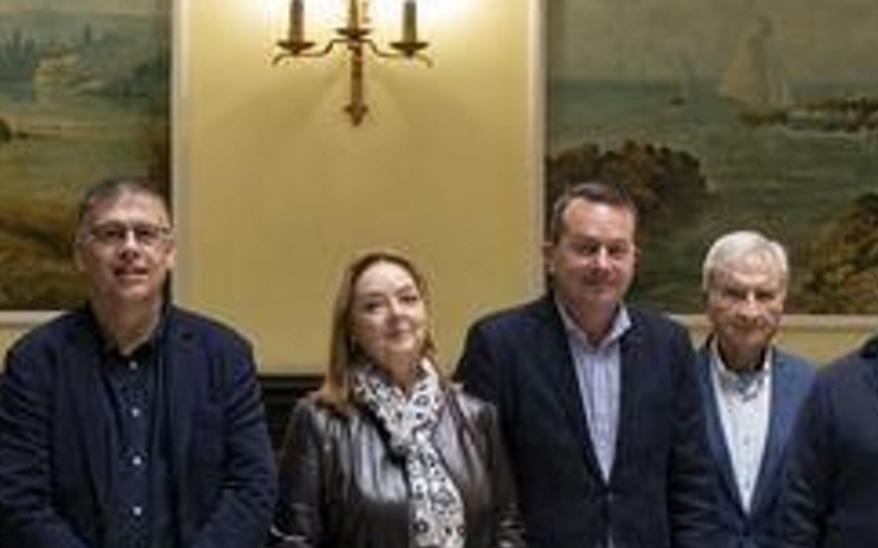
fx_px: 2822
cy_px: 514
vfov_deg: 11.0
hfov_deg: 17.7
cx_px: 555
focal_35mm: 118
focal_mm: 35
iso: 1600
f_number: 4
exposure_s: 1/125
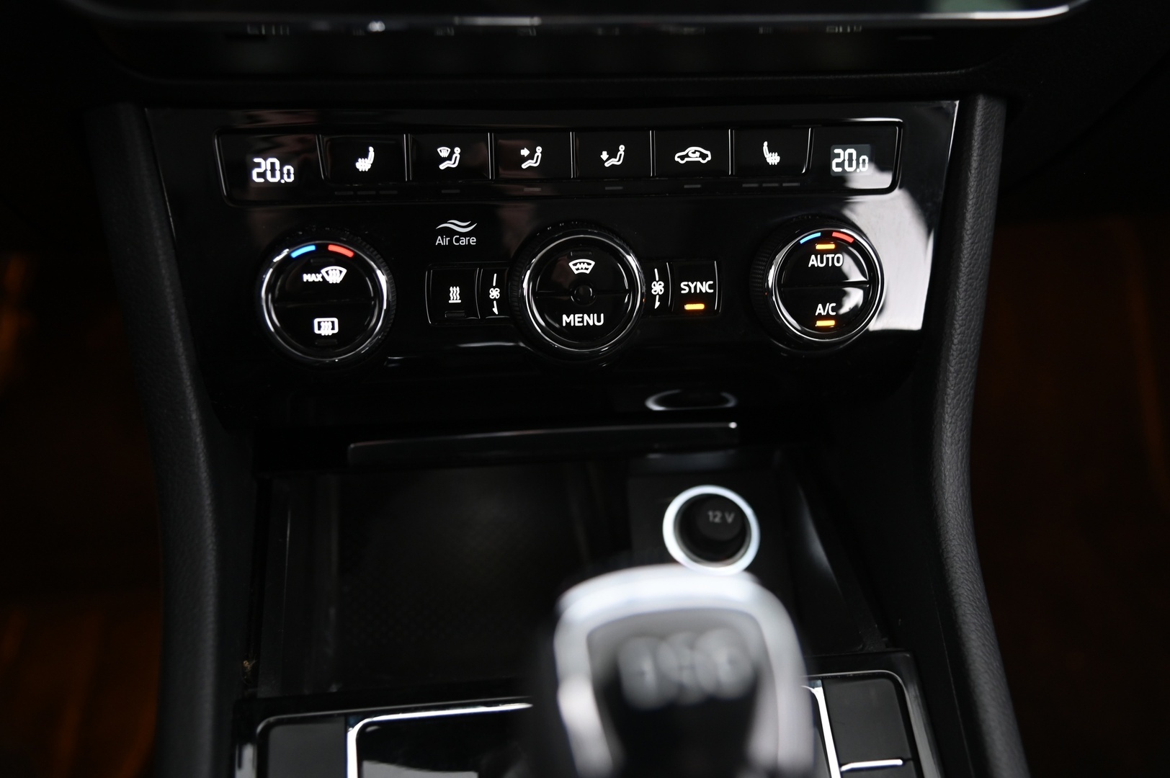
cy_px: 389
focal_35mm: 44
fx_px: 1429
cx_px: 585
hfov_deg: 44.5
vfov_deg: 30.5
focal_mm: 44
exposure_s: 1/10
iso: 2000
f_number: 4
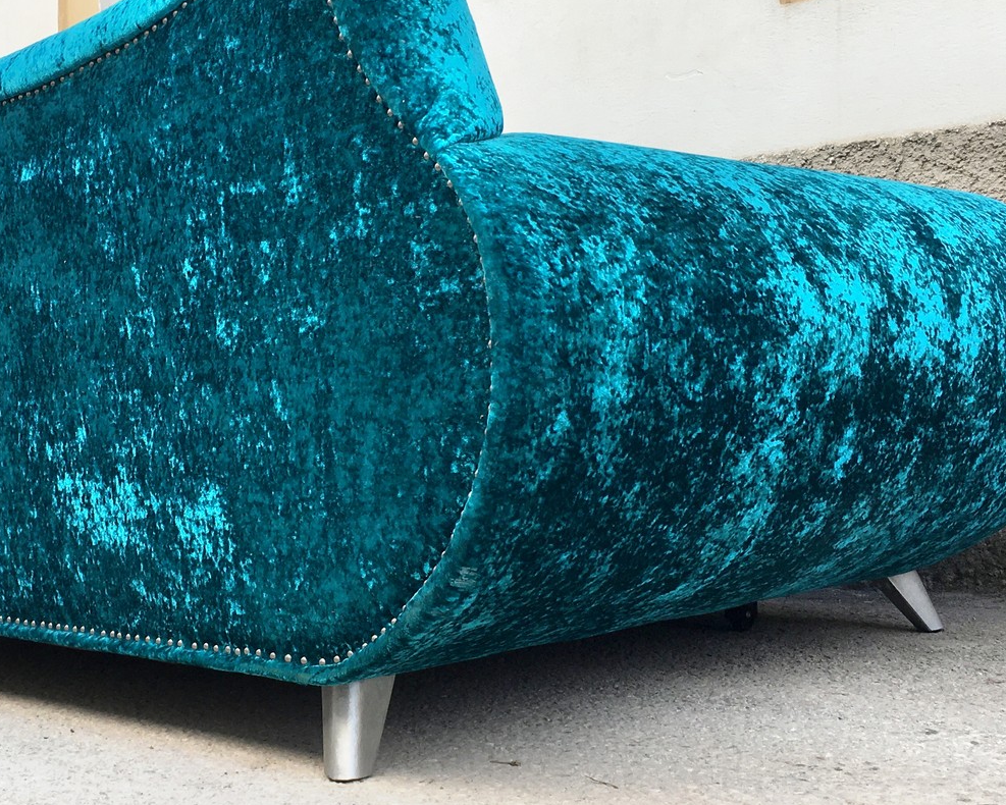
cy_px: 306
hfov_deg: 42.4
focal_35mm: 43
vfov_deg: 34.7
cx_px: 342
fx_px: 1281
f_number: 2.2
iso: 25
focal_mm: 4.15
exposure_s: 1/354
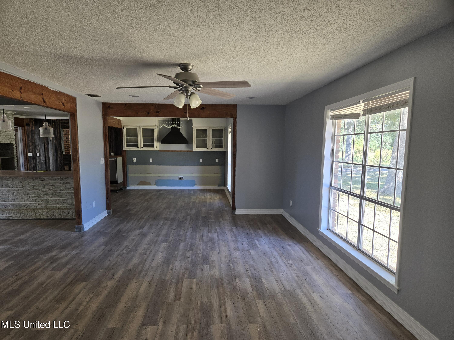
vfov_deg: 58.9
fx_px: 302
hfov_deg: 73.9
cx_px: 227
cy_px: 170
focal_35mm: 23
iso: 100
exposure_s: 1/180
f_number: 1.8
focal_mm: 5.4
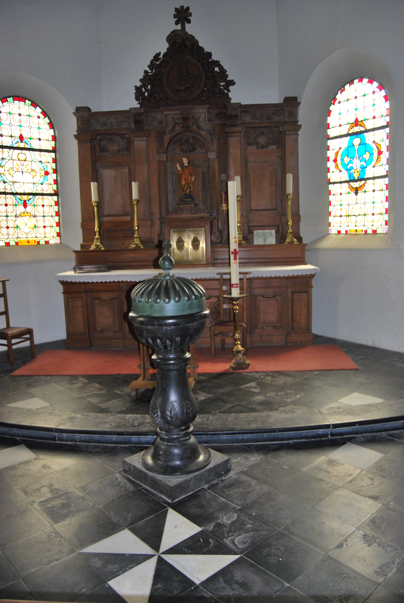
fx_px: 453
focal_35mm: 27
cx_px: 202
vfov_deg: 67.3
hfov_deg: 48.0
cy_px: 302
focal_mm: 18
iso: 200
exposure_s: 1/60
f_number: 3.5
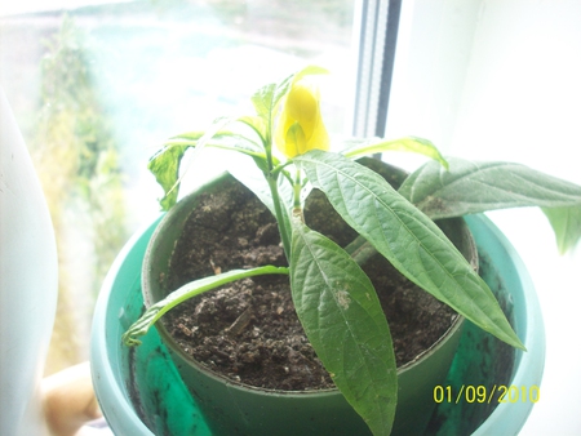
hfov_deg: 50.1
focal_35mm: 37
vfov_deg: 38.7
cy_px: 218
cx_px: 290
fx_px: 621
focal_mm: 6.2
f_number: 2.8
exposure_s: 1/81.5
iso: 80
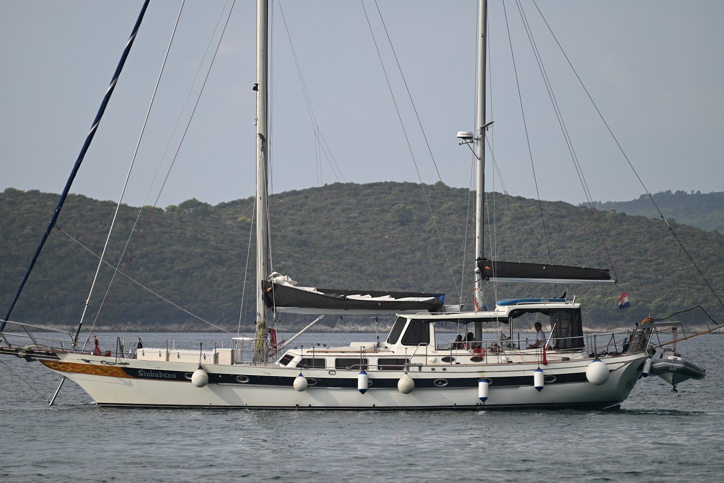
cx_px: 362
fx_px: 4425
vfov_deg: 6.2
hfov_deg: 9.4
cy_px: 242
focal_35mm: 220
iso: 125
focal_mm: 220
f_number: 5.6
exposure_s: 1/1000
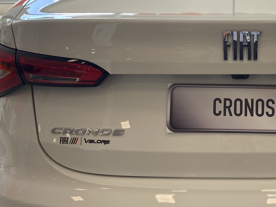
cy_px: 94
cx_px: 228
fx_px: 478
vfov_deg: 24.4
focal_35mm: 60
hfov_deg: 31.2
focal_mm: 4.25
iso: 32
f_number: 1.8
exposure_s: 1/128
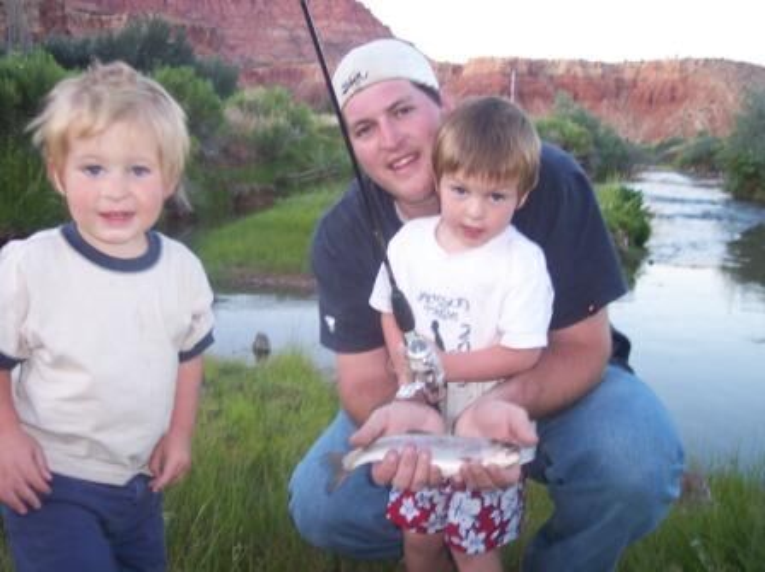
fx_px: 839
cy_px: 286
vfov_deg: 37.7
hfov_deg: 49.0
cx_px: 382
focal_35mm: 38
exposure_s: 1/30
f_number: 2.8
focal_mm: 8
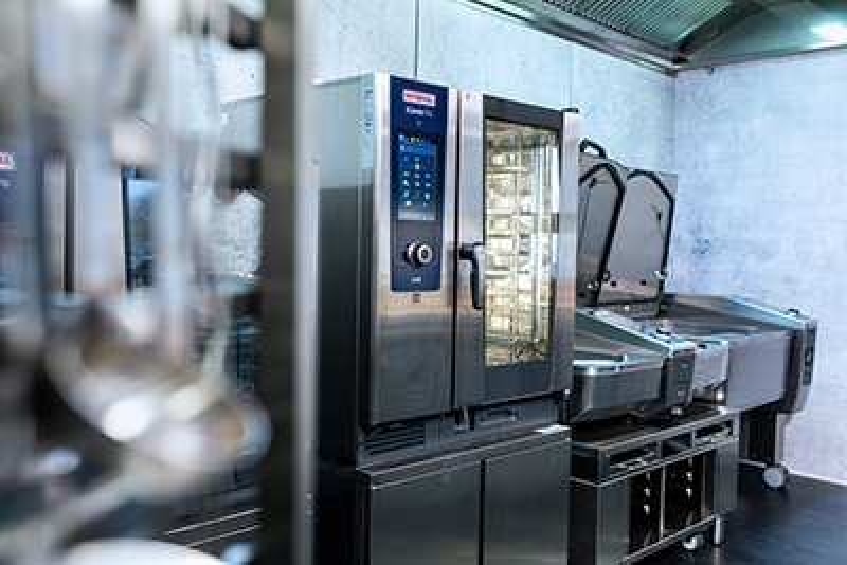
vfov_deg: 37.9
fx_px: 824
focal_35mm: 35
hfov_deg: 54.4
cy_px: 282
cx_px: 424
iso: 1600
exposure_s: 1/250
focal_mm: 35
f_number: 2.8
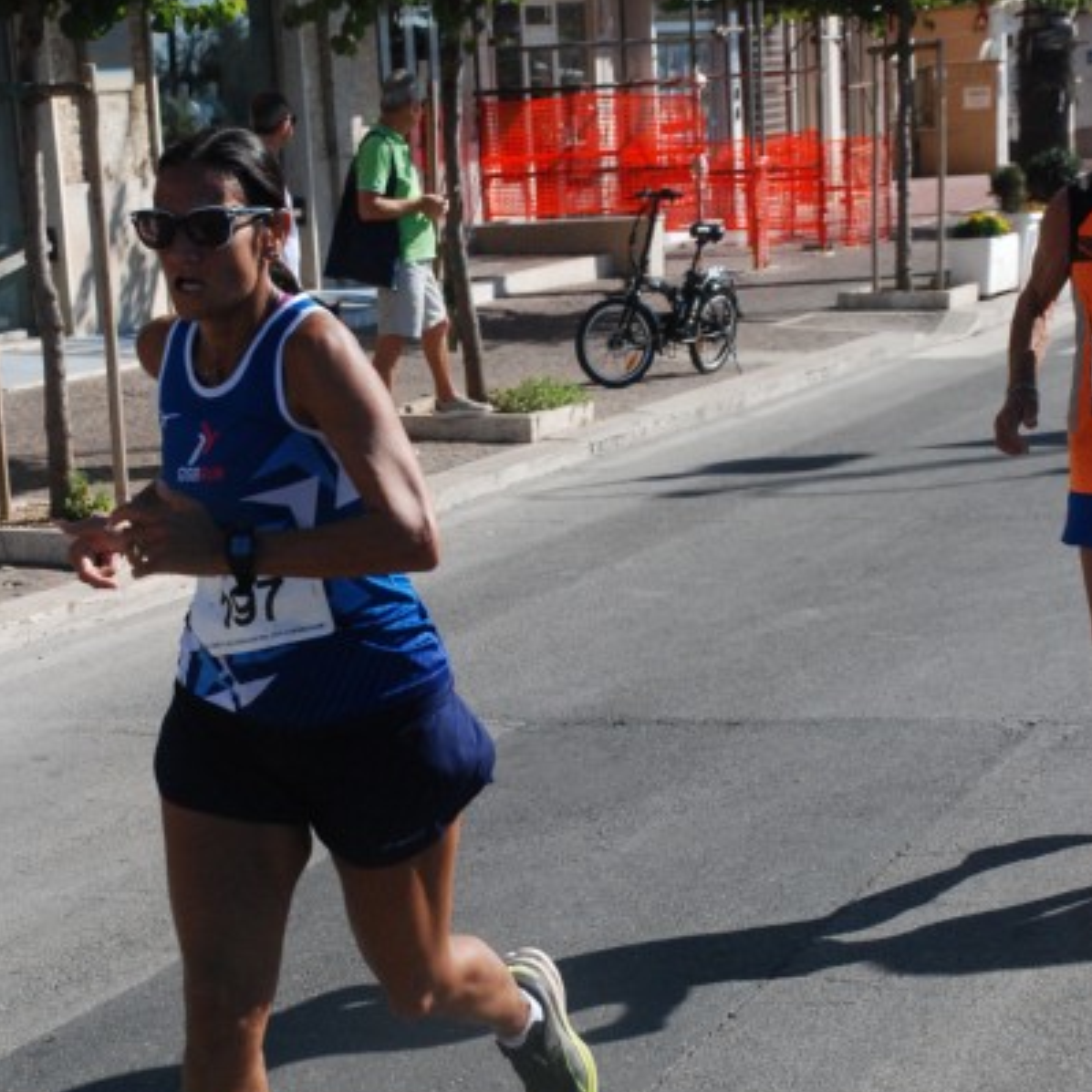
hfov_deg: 18.1
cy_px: 597
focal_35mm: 96
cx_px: 546
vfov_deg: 18.1
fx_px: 3426
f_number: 7.1
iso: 1000
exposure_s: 1/2000
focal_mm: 50
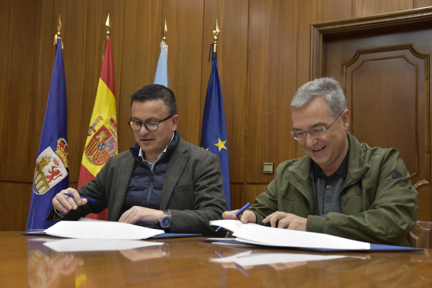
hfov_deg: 38.9
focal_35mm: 51
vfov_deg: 26.5
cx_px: 216
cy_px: 144
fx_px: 612
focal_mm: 34
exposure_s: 1/80
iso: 800
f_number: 4.2
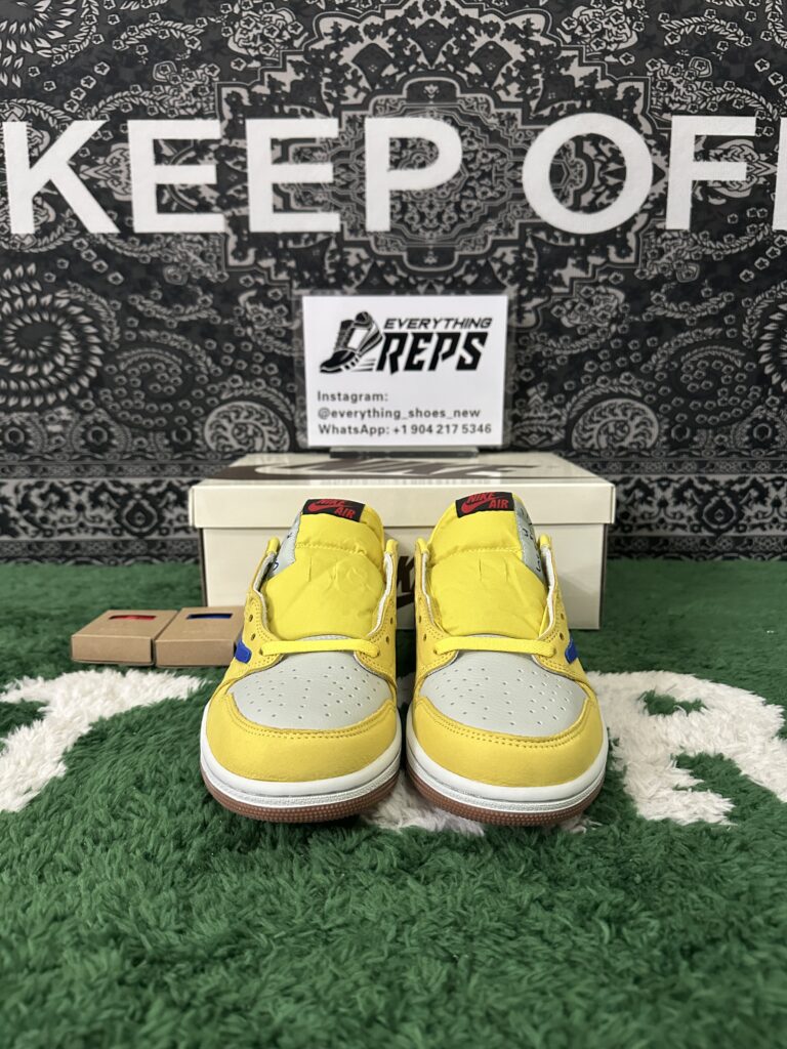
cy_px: 524
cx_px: 394
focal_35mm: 24
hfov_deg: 56.8
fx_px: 728
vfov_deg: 71.6
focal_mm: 6.86
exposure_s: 1/50
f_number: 1.78
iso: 640
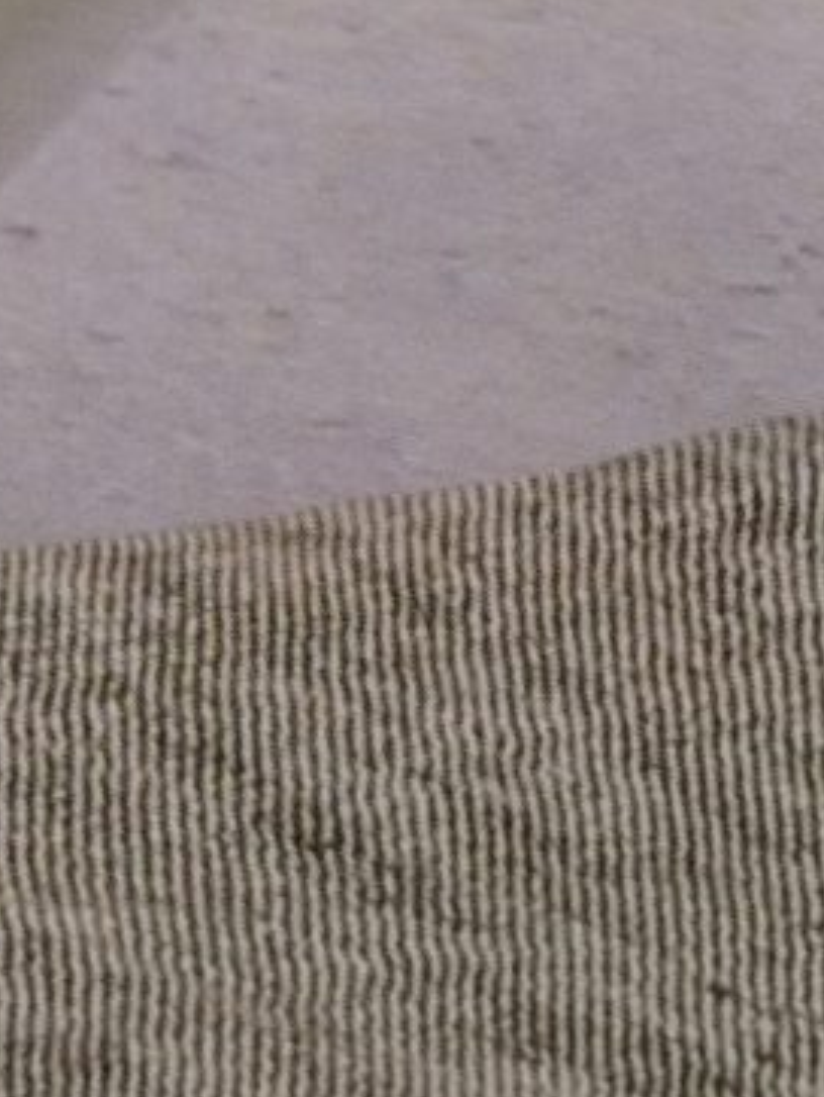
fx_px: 2600
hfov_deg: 16.8
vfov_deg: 21.0
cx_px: 1118
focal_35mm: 82
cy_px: 1533
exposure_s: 1/30
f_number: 2.2
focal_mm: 4.15
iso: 100
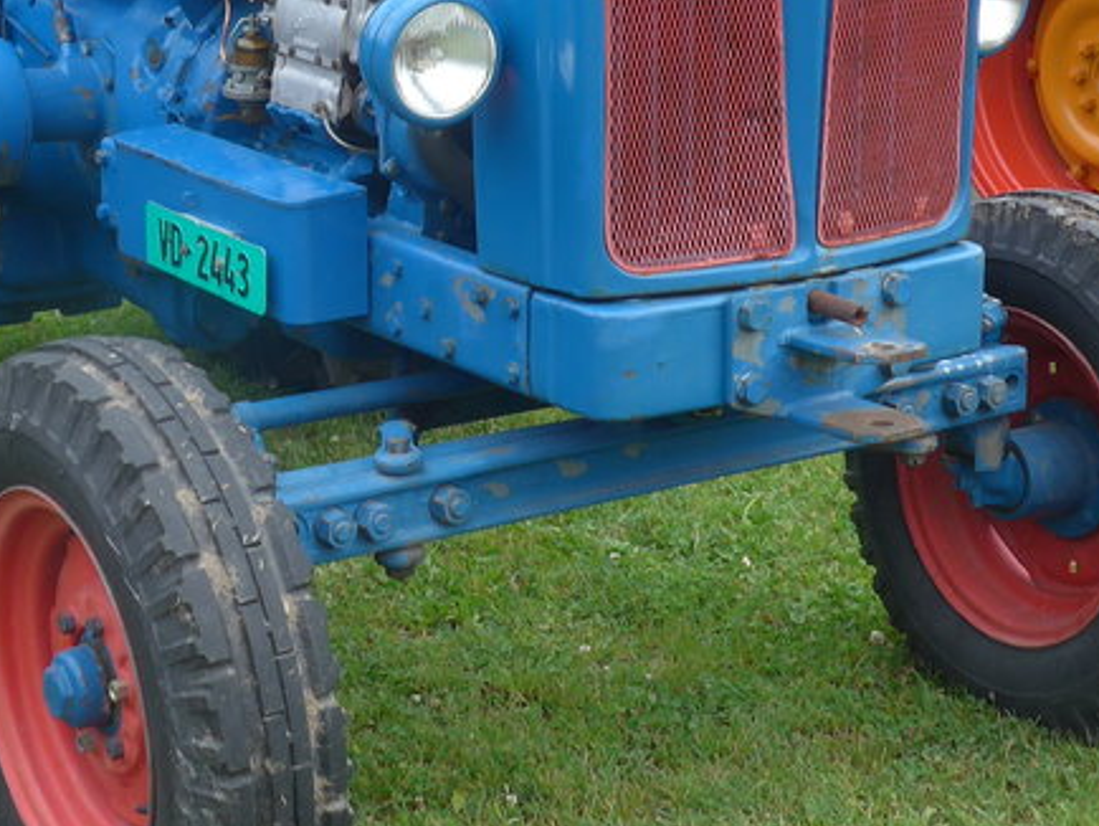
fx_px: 2986
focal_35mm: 94
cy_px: 165
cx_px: 347
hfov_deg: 20.8
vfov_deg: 15.6
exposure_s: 1/250
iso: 80
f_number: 2.8
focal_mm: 7
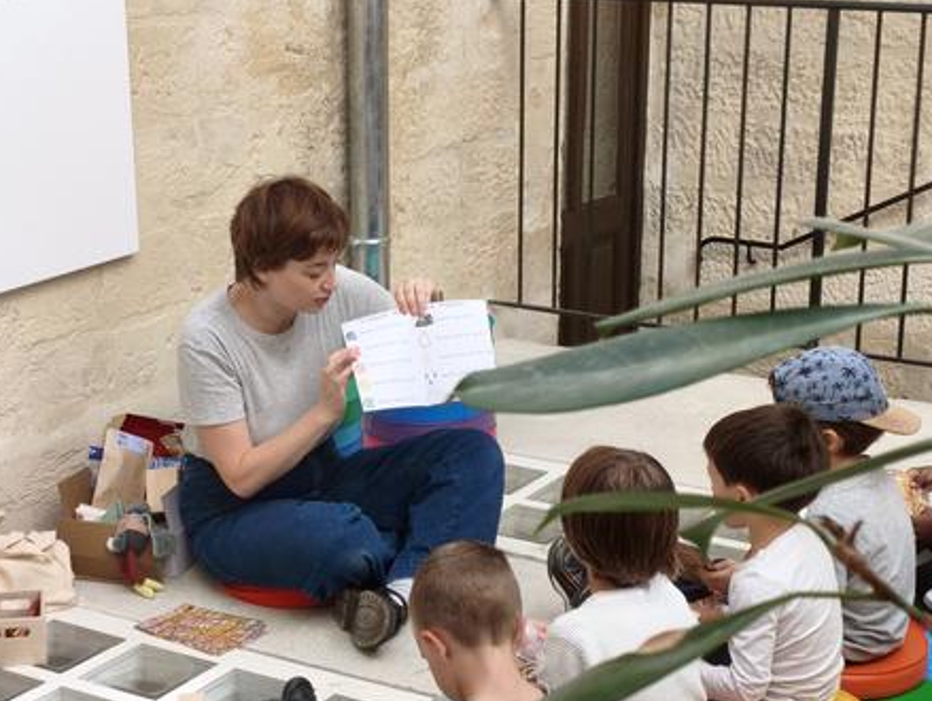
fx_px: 1913
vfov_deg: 20.7
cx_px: 465
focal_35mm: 71
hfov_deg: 27.4
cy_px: 427
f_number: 1.5
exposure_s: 1/288
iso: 80
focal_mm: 4.94
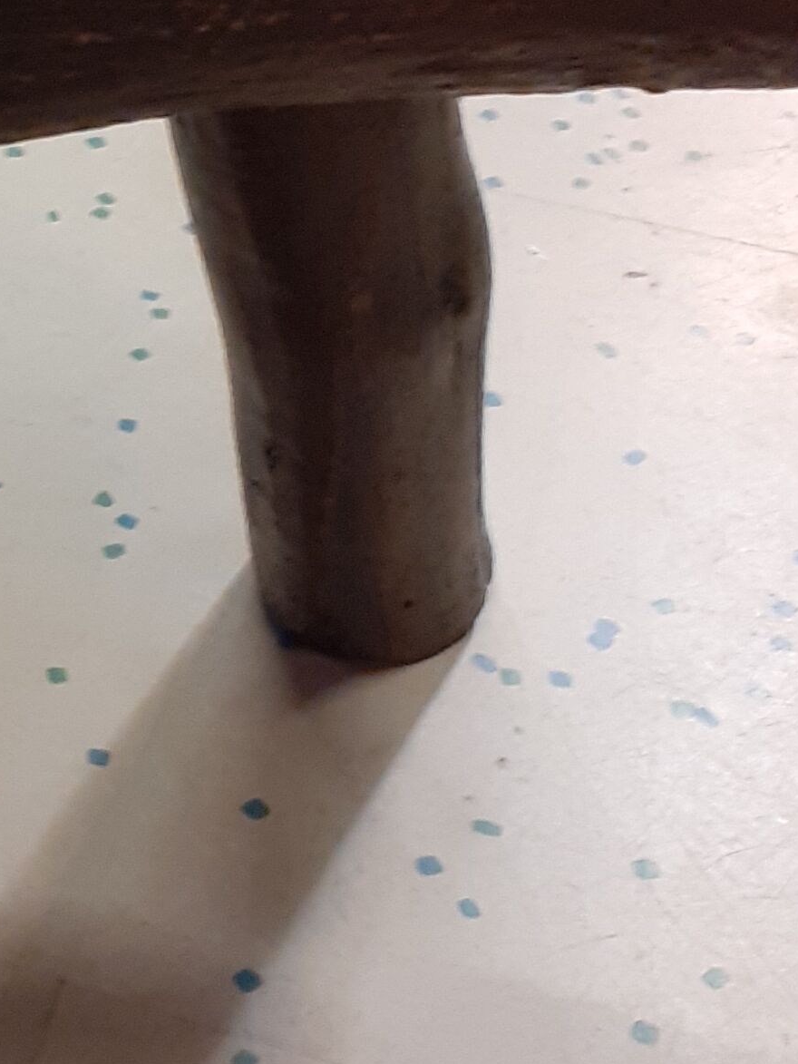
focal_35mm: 95
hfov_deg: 14.6
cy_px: 537
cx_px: -377
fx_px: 2920
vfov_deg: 20.6
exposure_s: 1/25
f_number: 1.9
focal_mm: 3.6
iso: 200
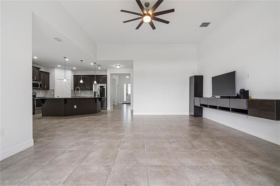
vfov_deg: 73.7
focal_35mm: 16
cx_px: 140
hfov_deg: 96.8
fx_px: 124
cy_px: 93
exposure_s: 1/4
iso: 100
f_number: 9
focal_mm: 16
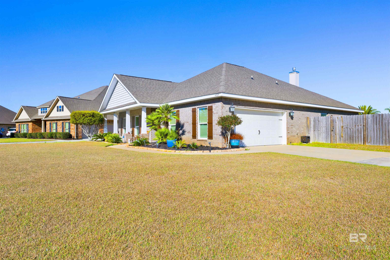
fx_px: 233
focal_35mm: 22
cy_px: 130
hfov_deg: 79.9
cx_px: 195
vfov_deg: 58.3
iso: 400
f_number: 11
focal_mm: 21.5
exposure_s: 1/800
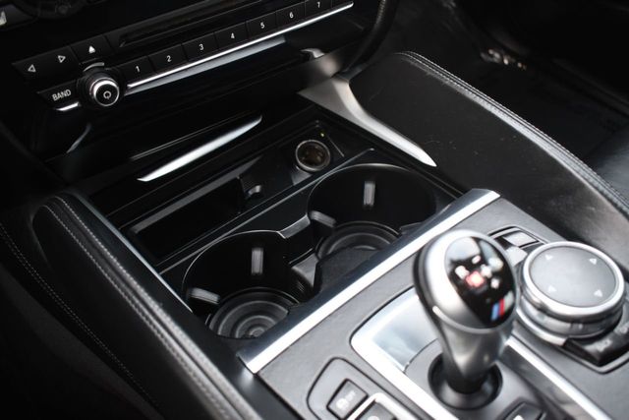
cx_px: 314
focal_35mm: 36
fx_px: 629
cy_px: 210
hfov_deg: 53.1
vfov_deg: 36.9
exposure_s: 1/40
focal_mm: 24
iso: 560
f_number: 3.8
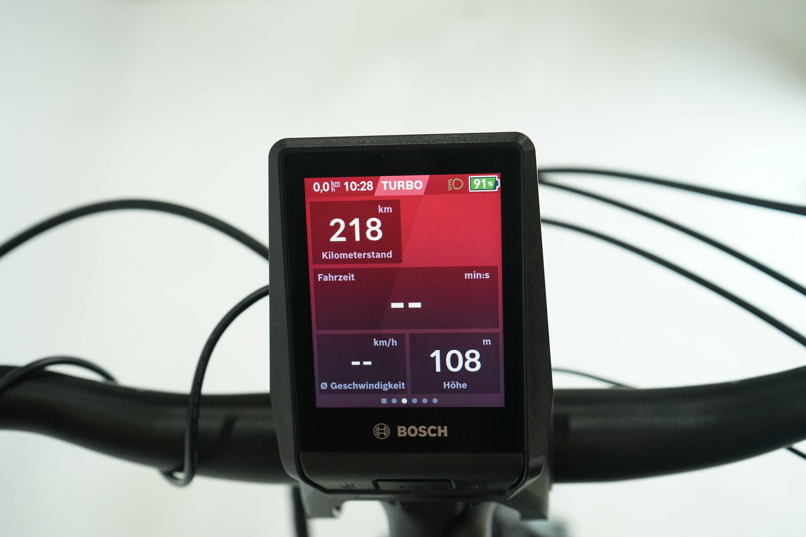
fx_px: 985
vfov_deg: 30.5
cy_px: 268
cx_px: 403
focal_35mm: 44
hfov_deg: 44.5
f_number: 5.6
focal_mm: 44
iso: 1600
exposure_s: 1/200
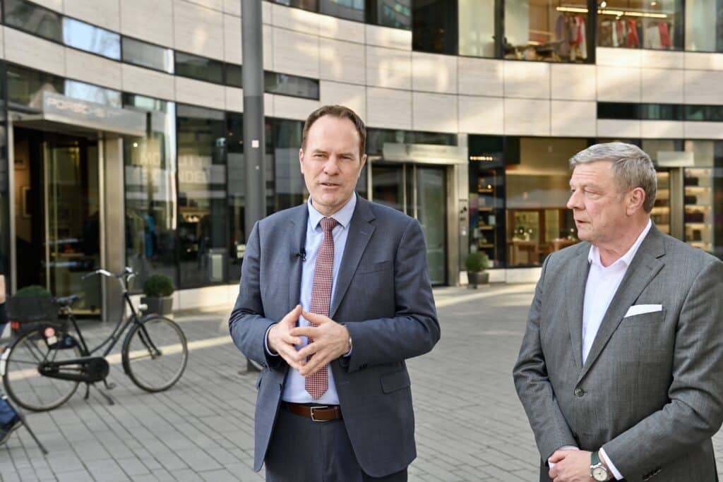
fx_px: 904
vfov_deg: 29.9
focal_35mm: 45
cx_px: 362
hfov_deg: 43.6
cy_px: 241
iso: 100
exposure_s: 1/100
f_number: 3.5
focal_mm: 45
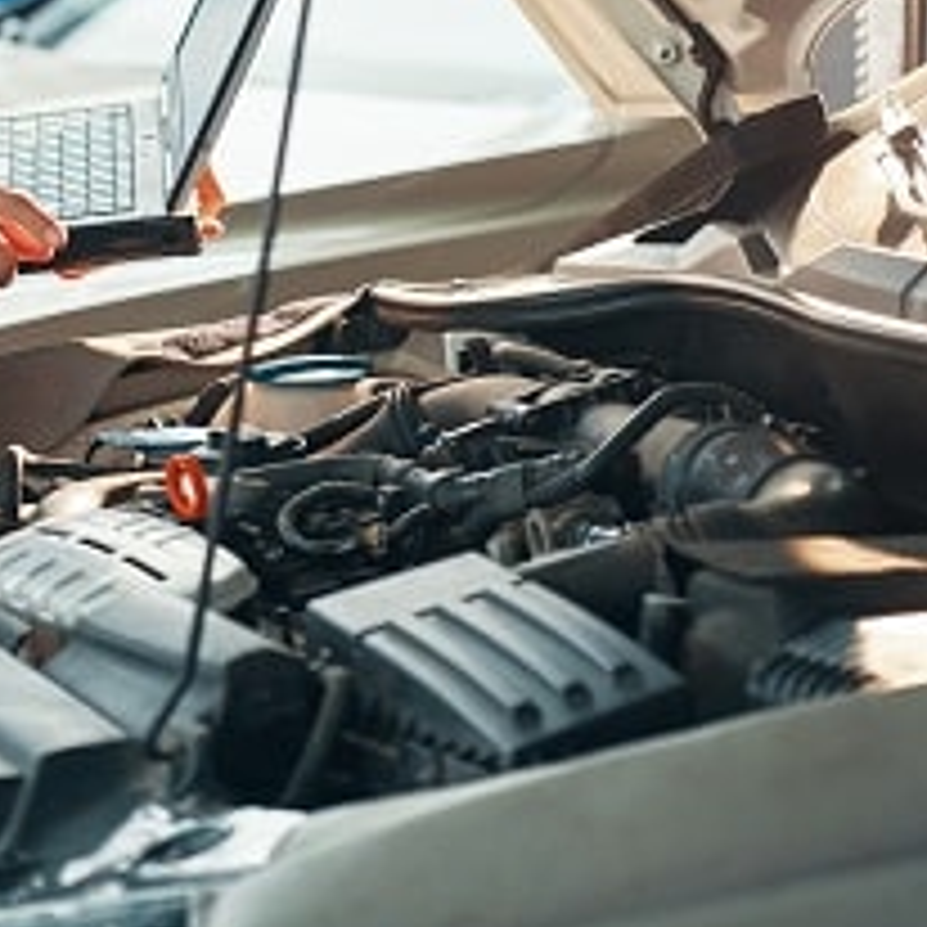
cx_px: 0
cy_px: 130
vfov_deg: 6.9
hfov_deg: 6.9
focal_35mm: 253
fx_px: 7665
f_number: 4
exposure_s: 1/250
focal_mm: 102
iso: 800
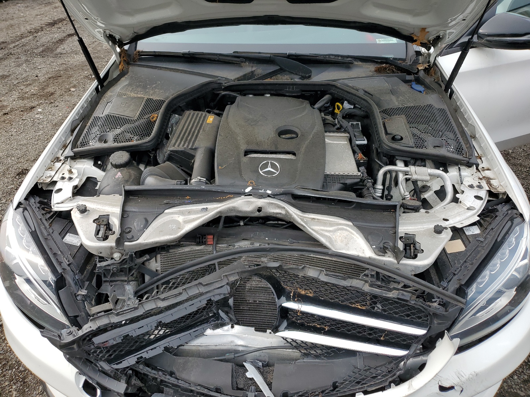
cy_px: 198
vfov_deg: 53.1
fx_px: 398
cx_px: 265
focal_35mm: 26
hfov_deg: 67.3
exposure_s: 1/833
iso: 50
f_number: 1.5
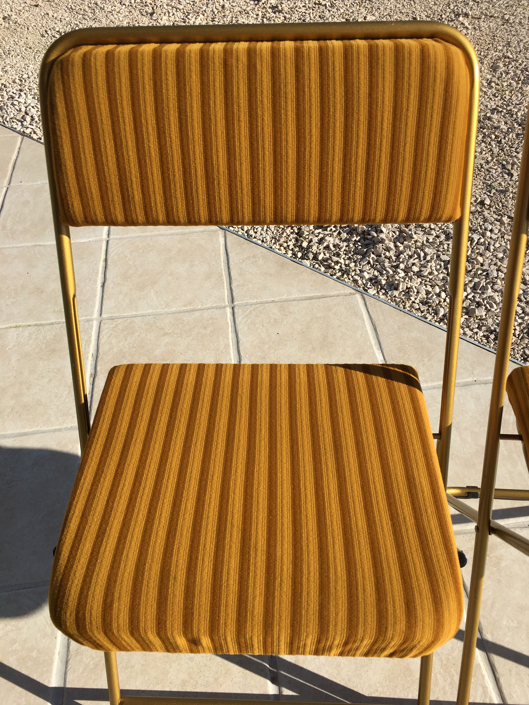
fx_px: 591
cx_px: 264
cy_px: 352
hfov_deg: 48.2
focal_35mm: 29
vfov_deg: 61.7
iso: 25
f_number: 2.2
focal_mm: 4.15
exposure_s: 1/1637
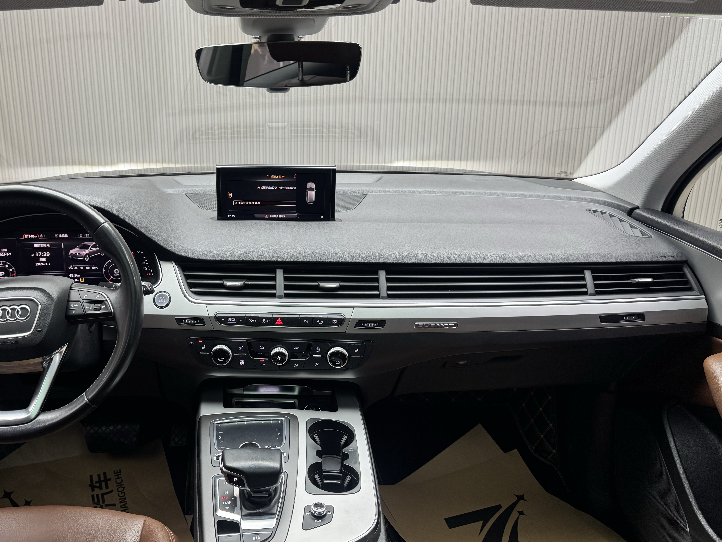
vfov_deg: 45.4
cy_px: 247
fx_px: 647
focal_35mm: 31
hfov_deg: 57.6
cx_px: 270
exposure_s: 1/50
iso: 160
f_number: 1.78
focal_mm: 6.76
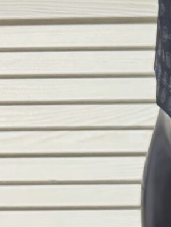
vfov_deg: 13.0
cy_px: 139
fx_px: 1001
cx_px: 516
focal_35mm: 152
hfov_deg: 8.3
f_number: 1.78
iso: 500
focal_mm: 6.76
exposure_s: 1/60
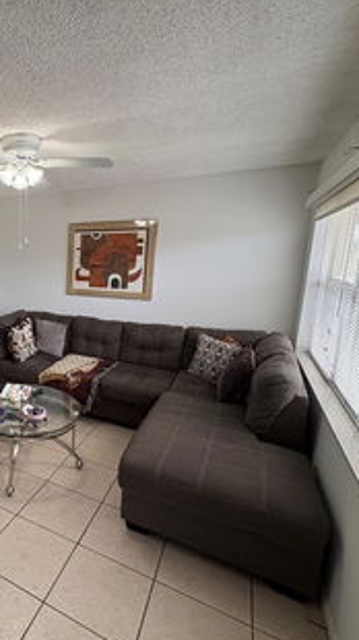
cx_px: 11
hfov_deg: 46.1
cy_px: 320
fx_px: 356
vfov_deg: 83.9
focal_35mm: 21
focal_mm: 2.22
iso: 200
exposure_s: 1/120
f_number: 2.2
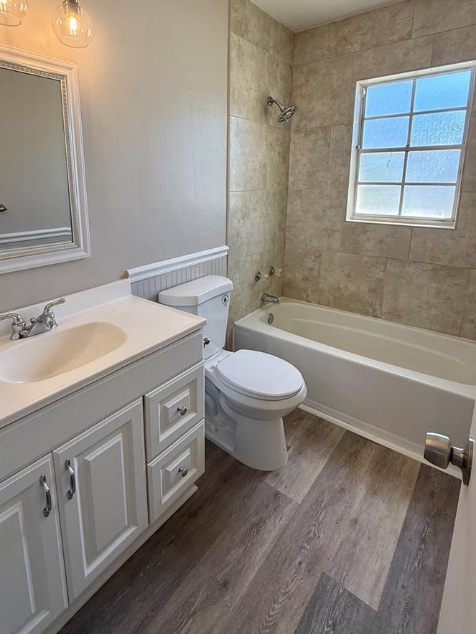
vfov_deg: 83.6
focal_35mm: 19
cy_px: 252
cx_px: 207
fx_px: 348
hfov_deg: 68.4
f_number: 2.2
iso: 80
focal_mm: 2.22
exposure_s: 1/99
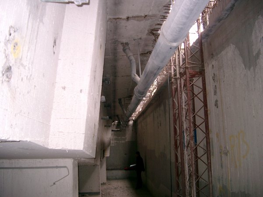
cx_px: 132
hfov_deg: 50.1
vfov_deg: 38.7
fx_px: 281
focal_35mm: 37
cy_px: 98
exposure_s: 1/60
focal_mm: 7.6
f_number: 2.6
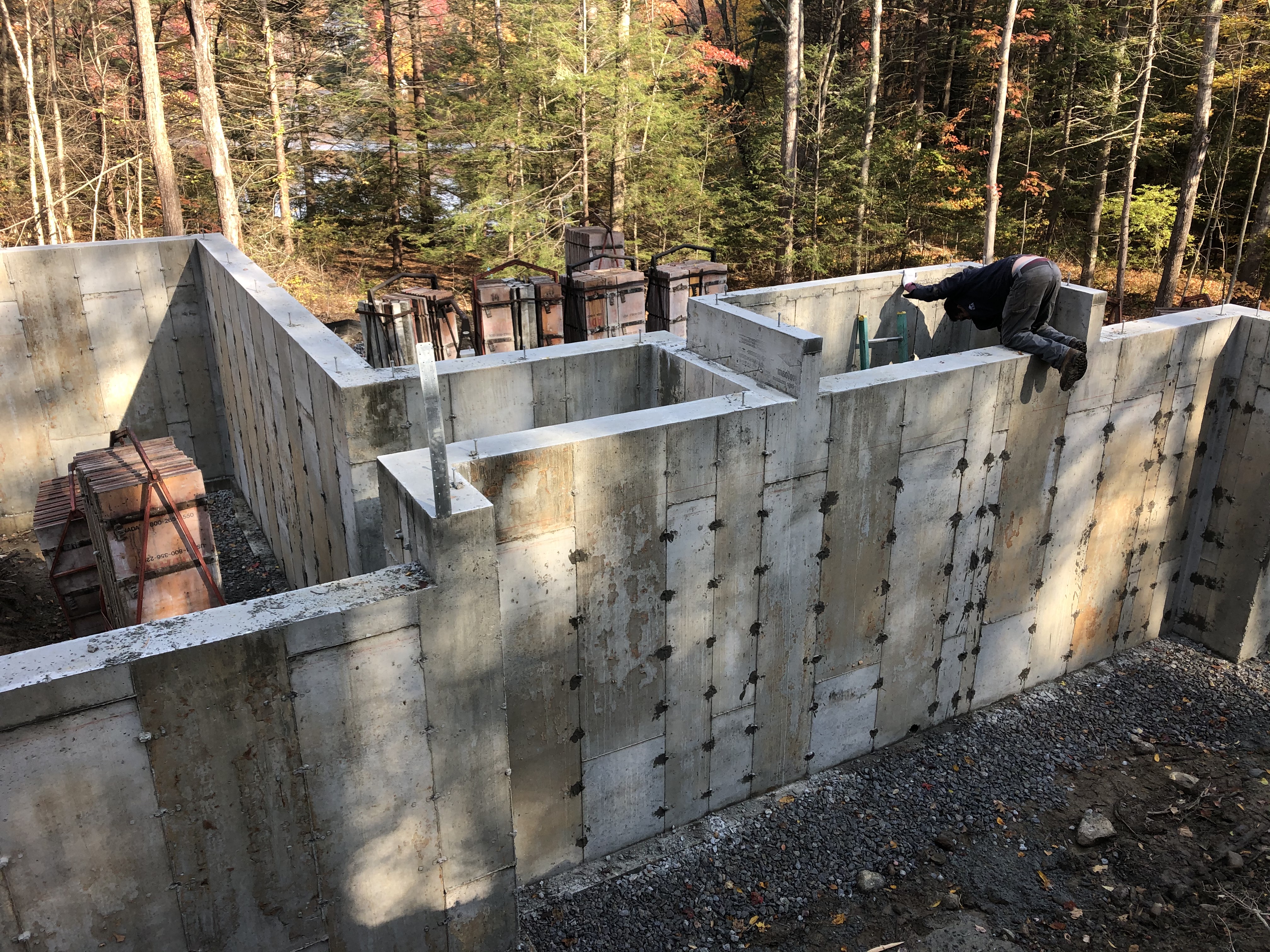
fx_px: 1027
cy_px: 476
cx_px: 635
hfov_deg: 63.4
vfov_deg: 49.7
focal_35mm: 28
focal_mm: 3.99
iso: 20
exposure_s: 1/269
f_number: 1.8
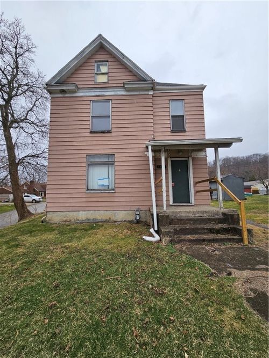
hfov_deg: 89.9
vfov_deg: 106.2
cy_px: 179
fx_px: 135
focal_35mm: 13
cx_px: 134
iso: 50
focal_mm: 2.2
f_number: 2.2
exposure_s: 1/359
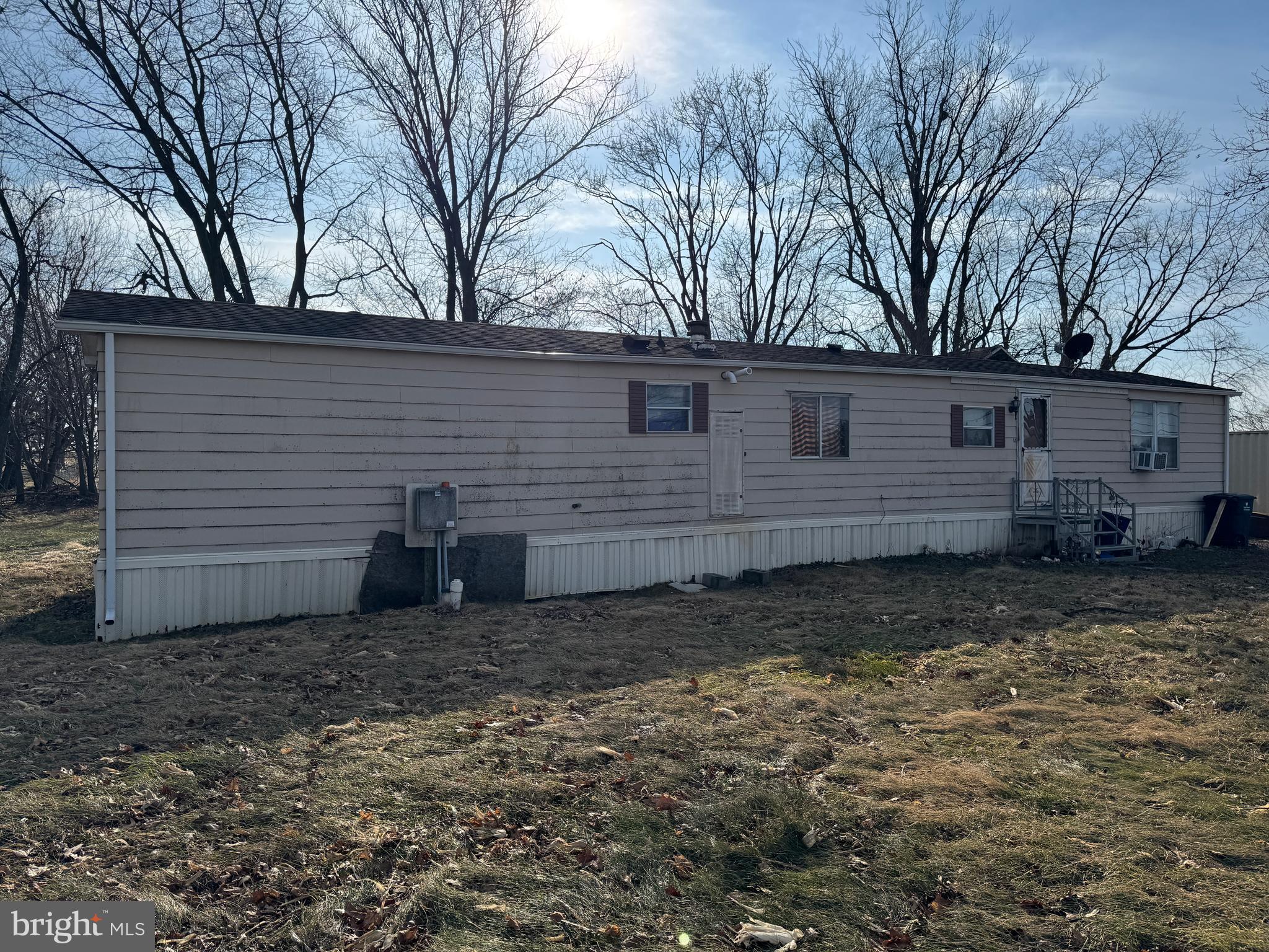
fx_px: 880
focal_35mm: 24
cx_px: 634
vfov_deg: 56.8
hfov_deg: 71.6
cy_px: 476
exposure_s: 1/7937
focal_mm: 6.76
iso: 80
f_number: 1.78
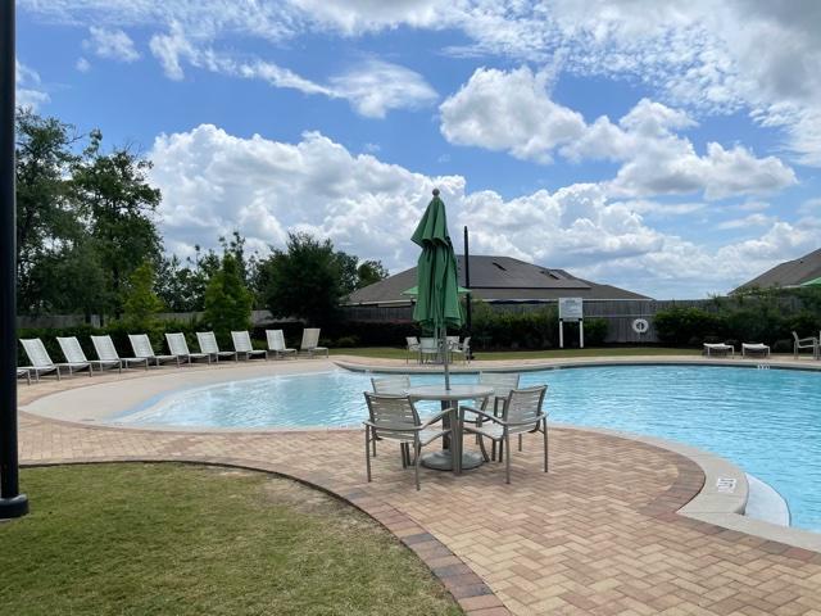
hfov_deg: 67.3
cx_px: 410
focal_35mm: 26
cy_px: 308
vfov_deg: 53.1
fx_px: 617
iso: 32
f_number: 1.6
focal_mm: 4.2
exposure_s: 1/7813
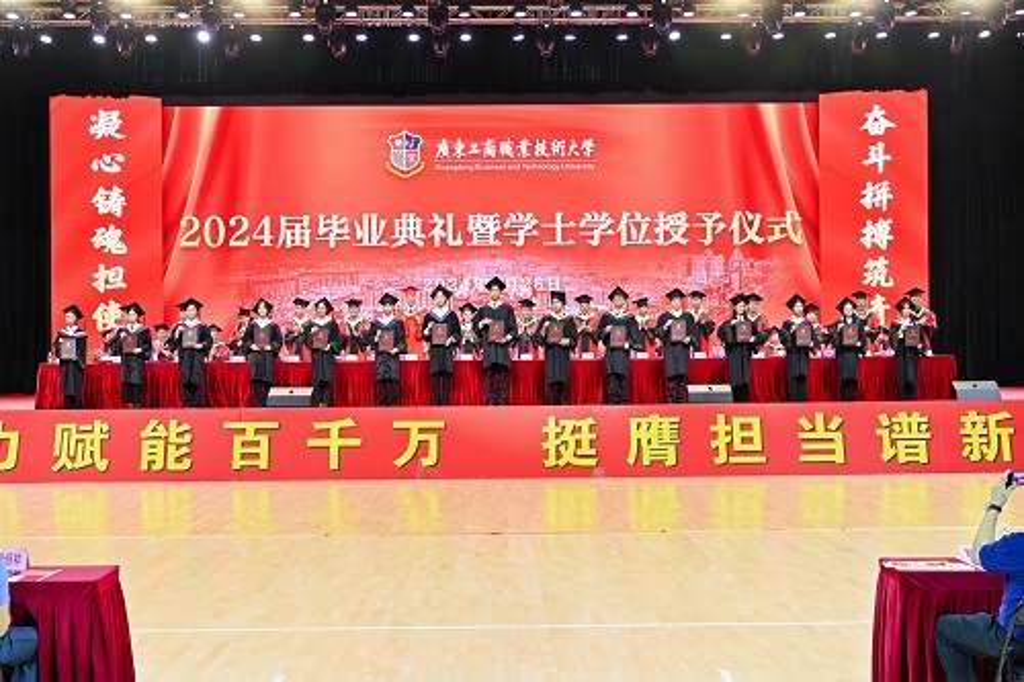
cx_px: 512
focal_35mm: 46
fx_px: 1308
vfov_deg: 29.2
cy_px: 341
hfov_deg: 42.8
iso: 2500
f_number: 5.6
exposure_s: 1/200
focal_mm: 46
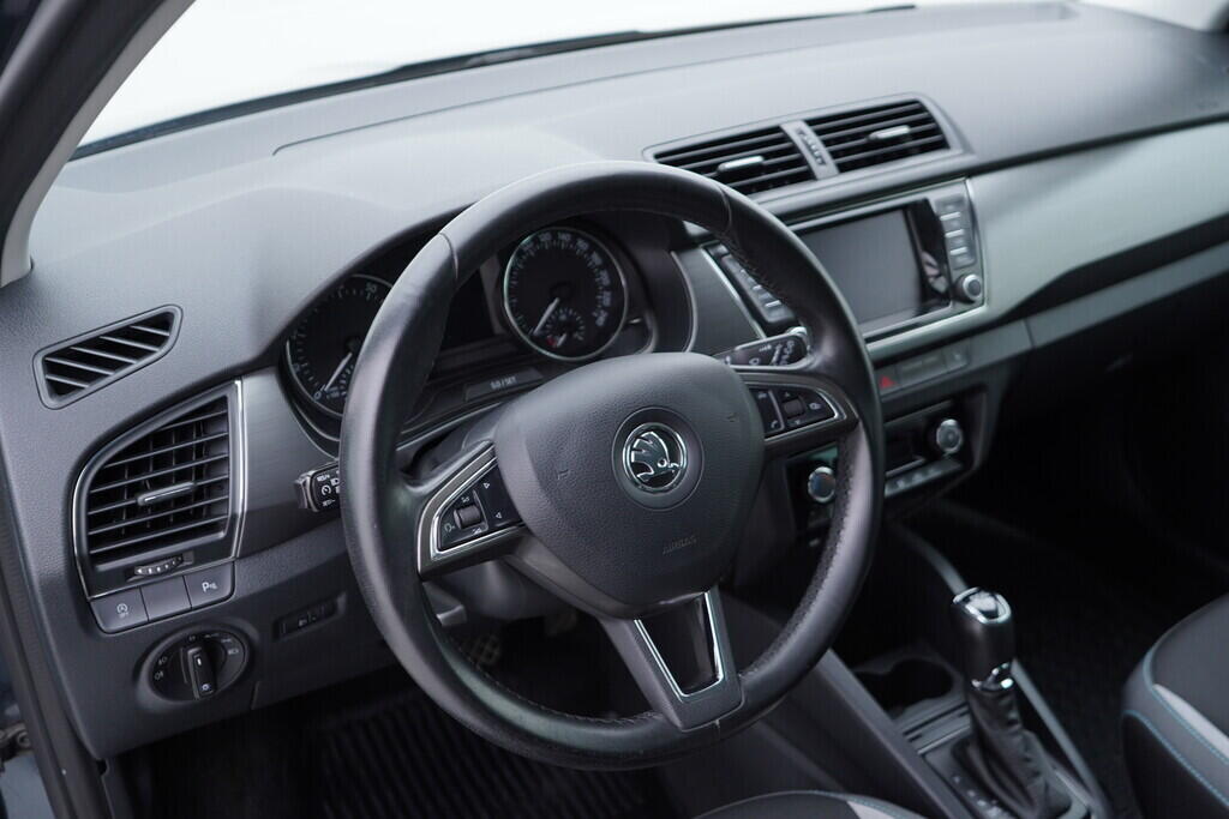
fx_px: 1229
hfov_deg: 53.1
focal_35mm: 36
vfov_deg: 36.9
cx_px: 614
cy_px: 410
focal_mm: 24
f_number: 2.8
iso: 160
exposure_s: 1/40
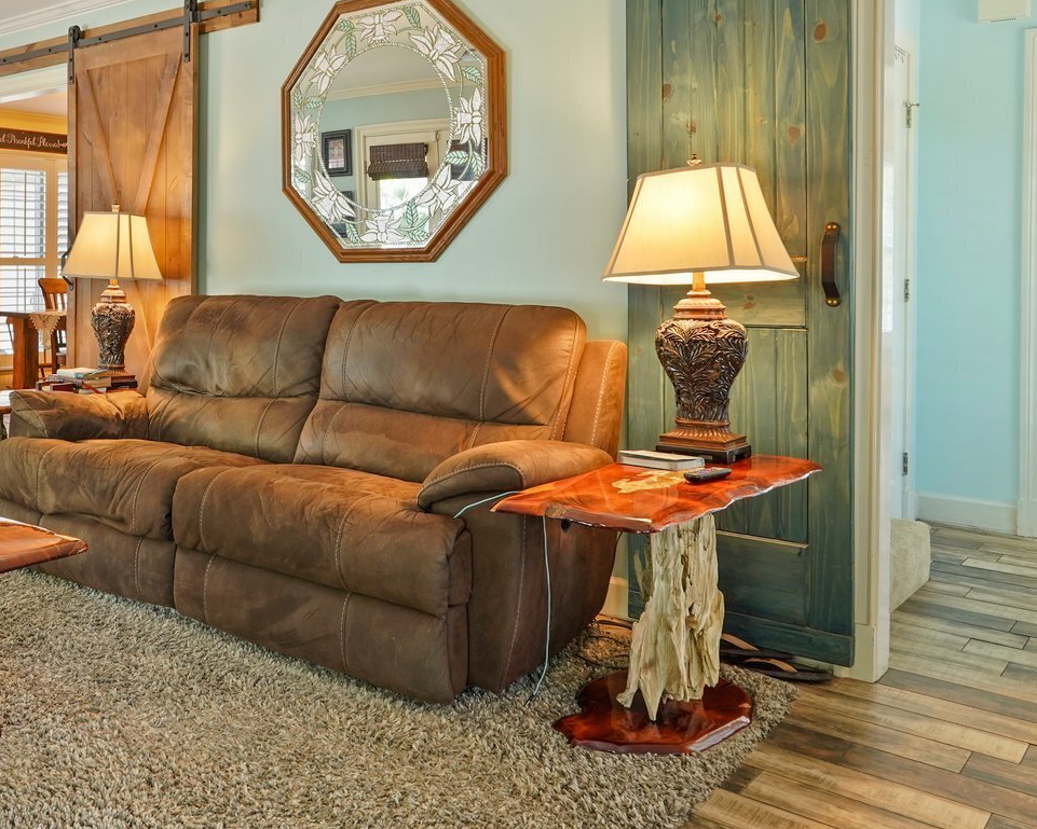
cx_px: 229
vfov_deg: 41.6
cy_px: 271
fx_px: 1074
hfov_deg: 49.0
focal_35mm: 35
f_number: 9
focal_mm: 17.5
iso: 500
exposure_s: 1/2.5
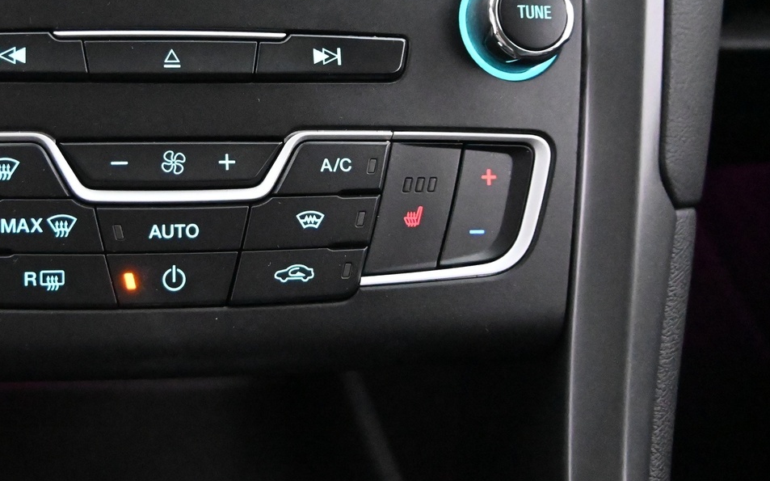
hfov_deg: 16.0
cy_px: 137
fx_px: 2727
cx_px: 202
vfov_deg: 10.1
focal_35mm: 130
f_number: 6.3
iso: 12800
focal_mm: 50
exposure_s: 1/80
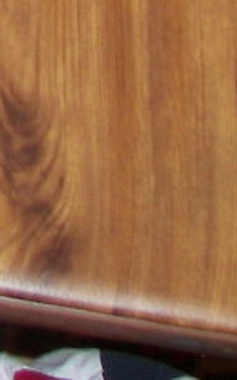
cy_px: -392
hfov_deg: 5.9
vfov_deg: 9.1
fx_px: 2235
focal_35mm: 216
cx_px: -264
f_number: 2.8
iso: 100
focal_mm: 6
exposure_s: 1/30
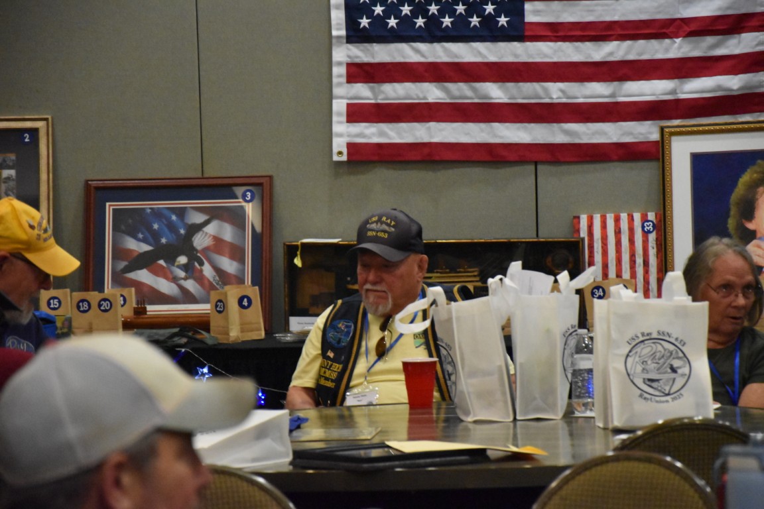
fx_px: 3342
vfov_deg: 8.7
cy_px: 254
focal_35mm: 158
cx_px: 382
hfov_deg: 13.0
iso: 8000
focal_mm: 105
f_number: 5.6
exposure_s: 1/125
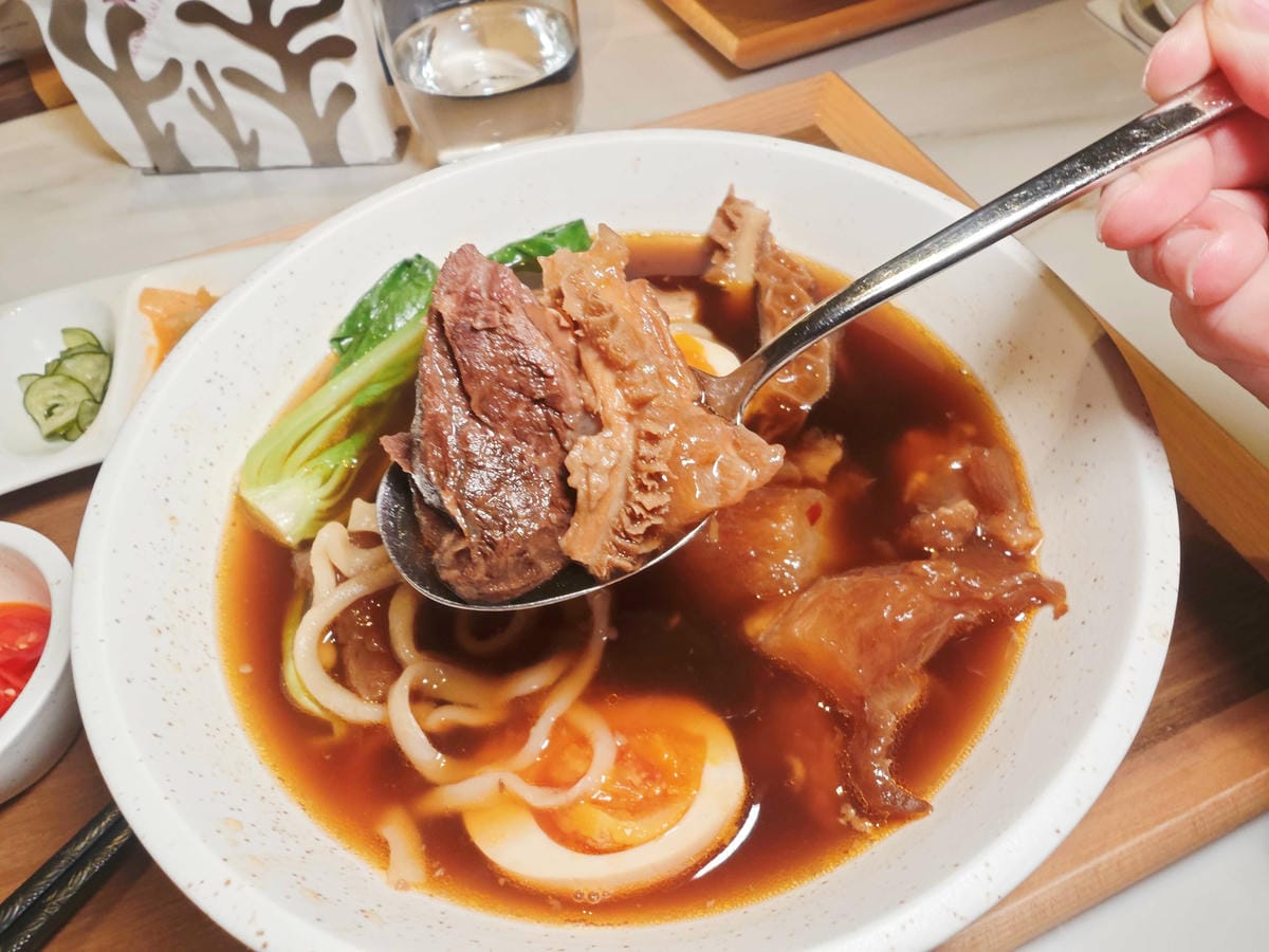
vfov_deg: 58.9
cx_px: 634
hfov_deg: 73.9
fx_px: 843
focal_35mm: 23
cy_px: 476
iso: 80
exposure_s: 1/60
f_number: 1.8
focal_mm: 2.03
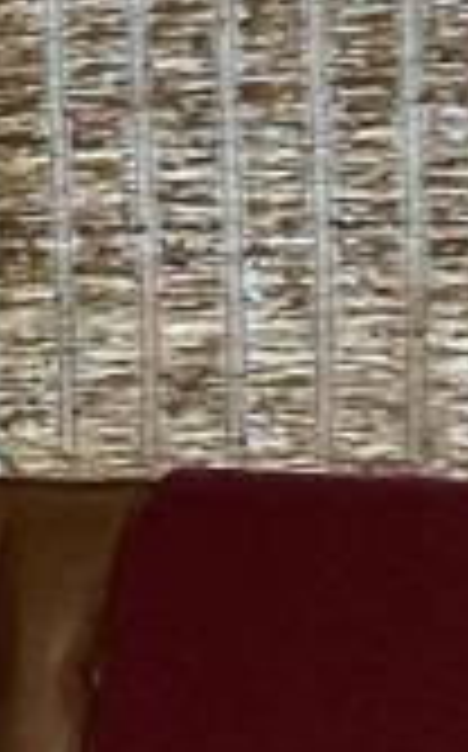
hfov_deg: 6.8
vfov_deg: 11.0
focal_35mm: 189
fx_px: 3867
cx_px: -189
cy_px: 806
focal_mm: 3
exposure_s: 1/24
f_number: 1.8
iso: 500
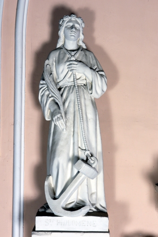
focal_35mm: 105
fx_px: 693
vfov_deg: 19.5
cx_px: 79
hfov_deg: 13.0
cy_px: 118
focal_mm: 70
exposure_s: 1/30
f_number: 16
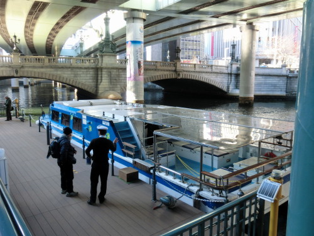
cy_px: 118
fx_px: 254
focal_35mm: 28
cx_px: 157
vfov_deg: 49.7
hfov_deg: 63.4
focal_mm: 5
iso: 100
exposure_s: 1/80
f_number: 3
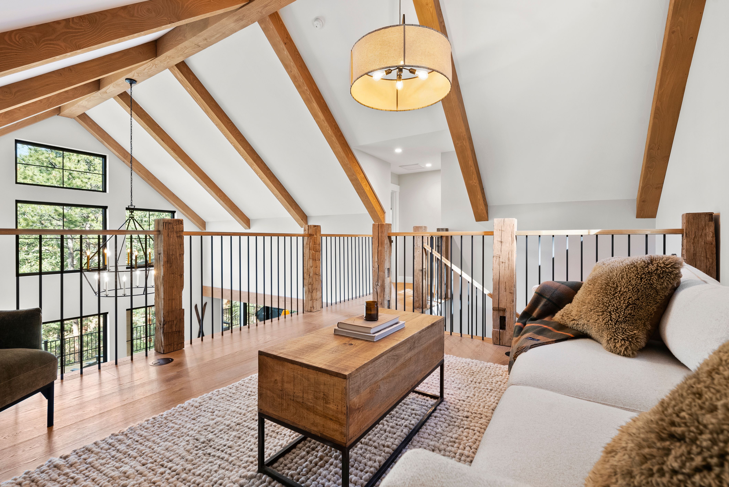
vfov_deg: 73.8
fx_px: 324
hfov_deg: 96.7
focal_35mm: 16
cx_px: 364
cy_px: 244
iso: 640
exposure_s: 1/5
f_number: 9
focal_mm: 16
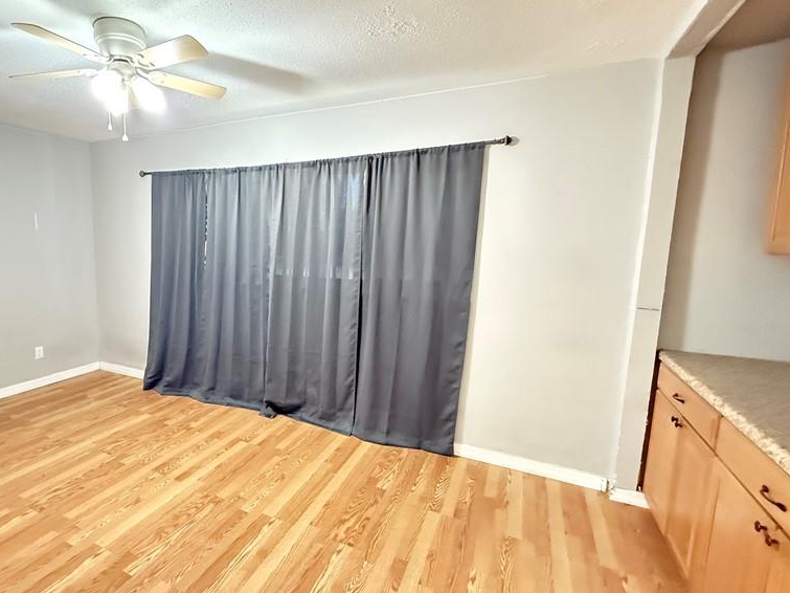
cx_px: 291
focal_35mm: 19
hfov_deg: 82.9
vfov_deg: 68.7
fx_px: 434
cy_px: 294
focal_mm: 2.22
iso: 1250
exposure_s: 1/40
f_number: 2.2
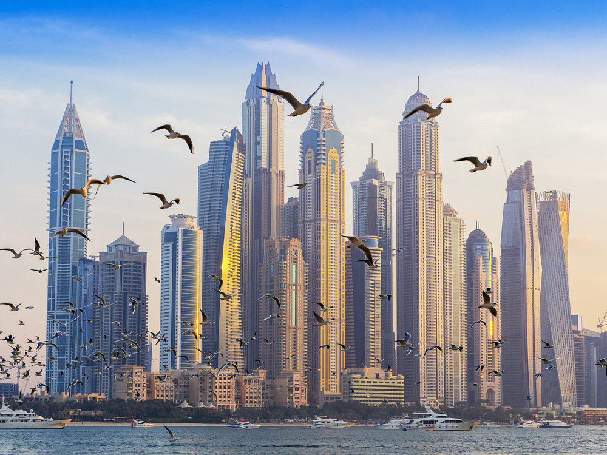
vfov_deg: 18.4
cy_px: 228
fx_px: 1403
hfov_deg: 24.4
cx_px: 304
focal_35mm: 80
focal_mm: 40
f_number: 7.1
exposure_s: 1/500
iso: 640
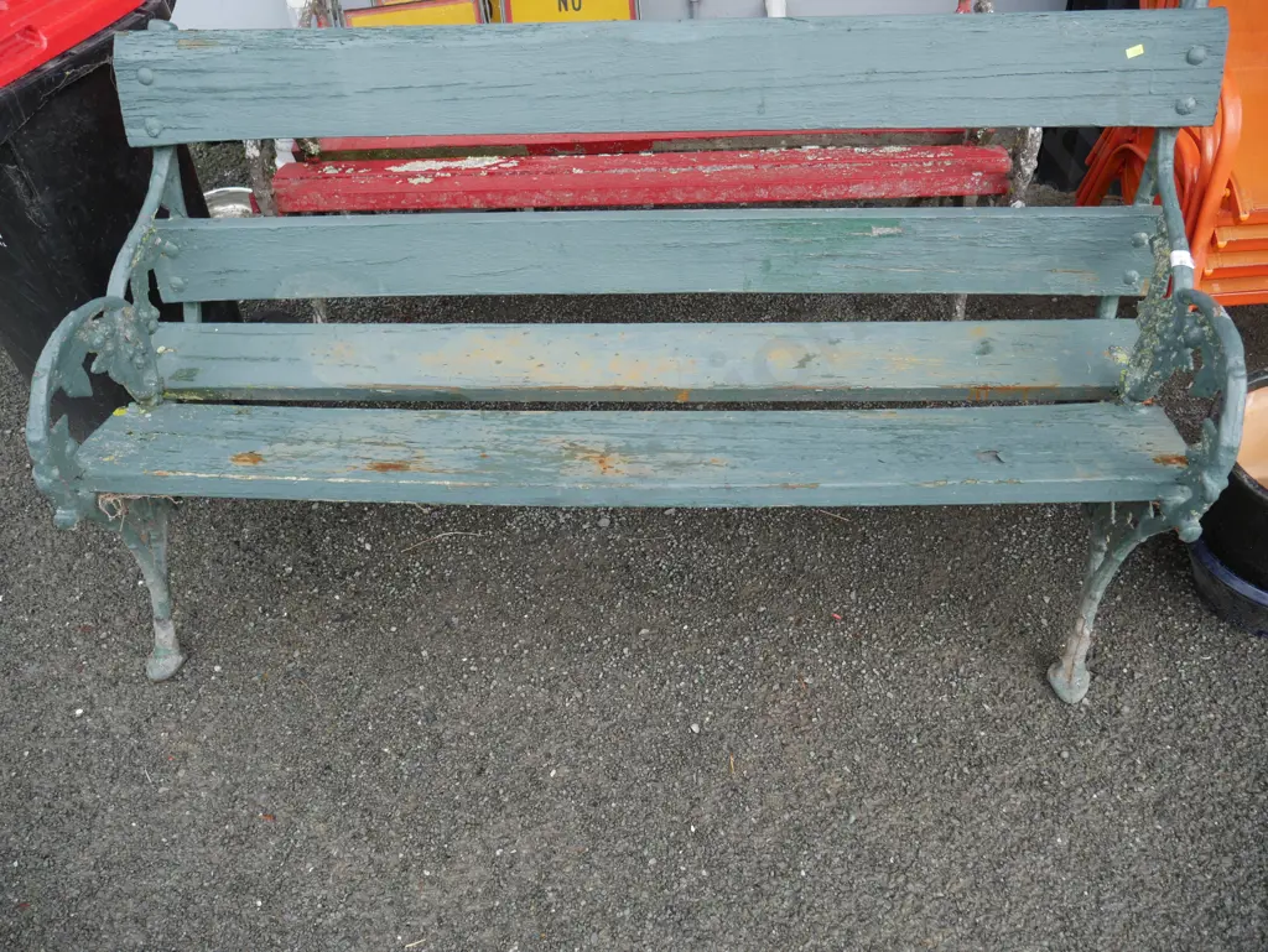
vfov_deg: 49.8
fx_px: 1026
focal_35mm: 28
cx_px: 634
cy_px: 476
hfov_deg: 63.4
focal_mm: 14
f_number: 4
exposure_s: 1/160
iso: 200
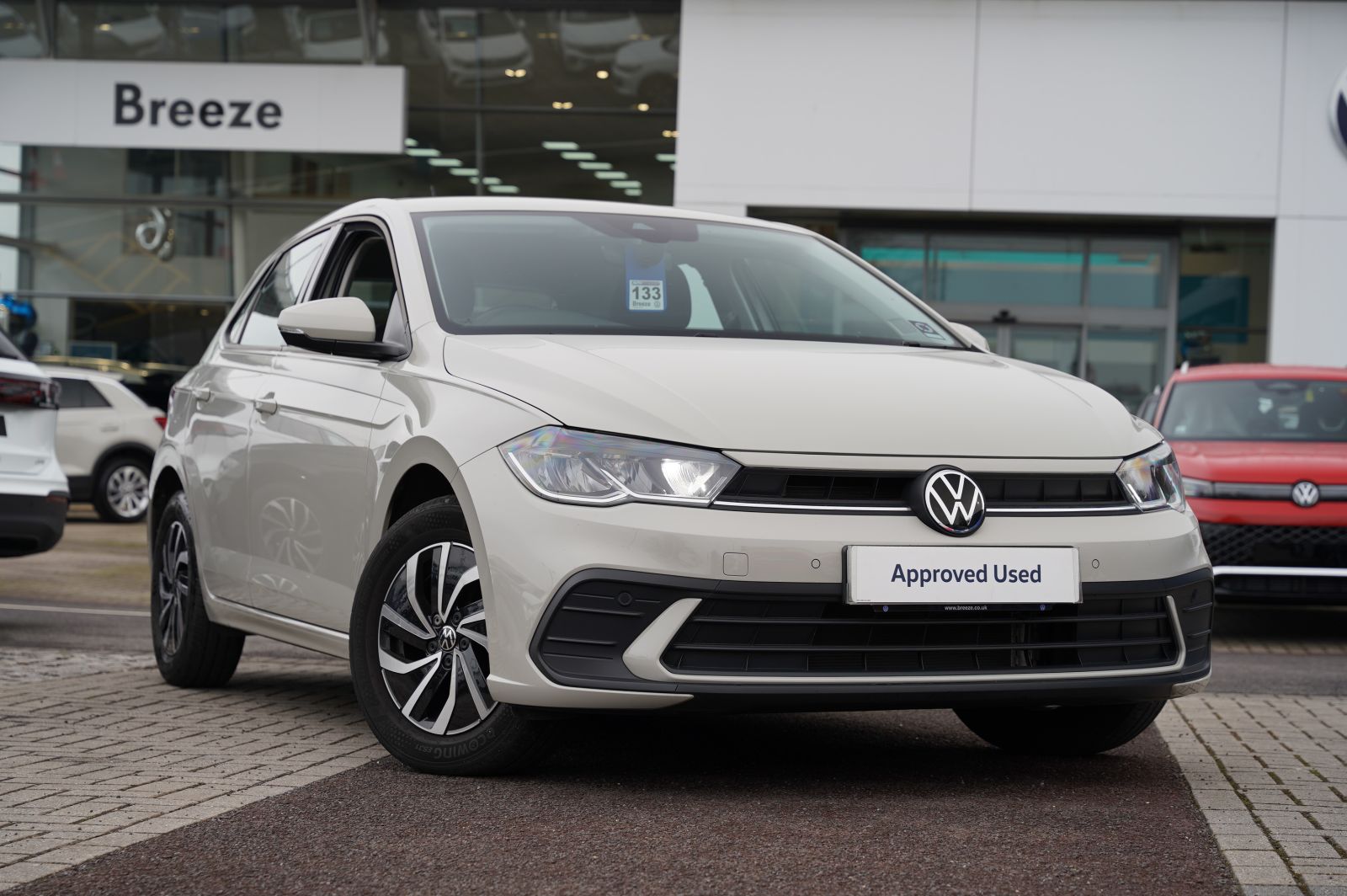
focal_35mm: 65
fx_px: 2445
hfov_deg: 30.8
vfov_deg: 20.8
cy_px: 448
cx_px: 674
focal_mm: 65.4
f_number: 4.5
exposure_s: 1/125
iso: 100
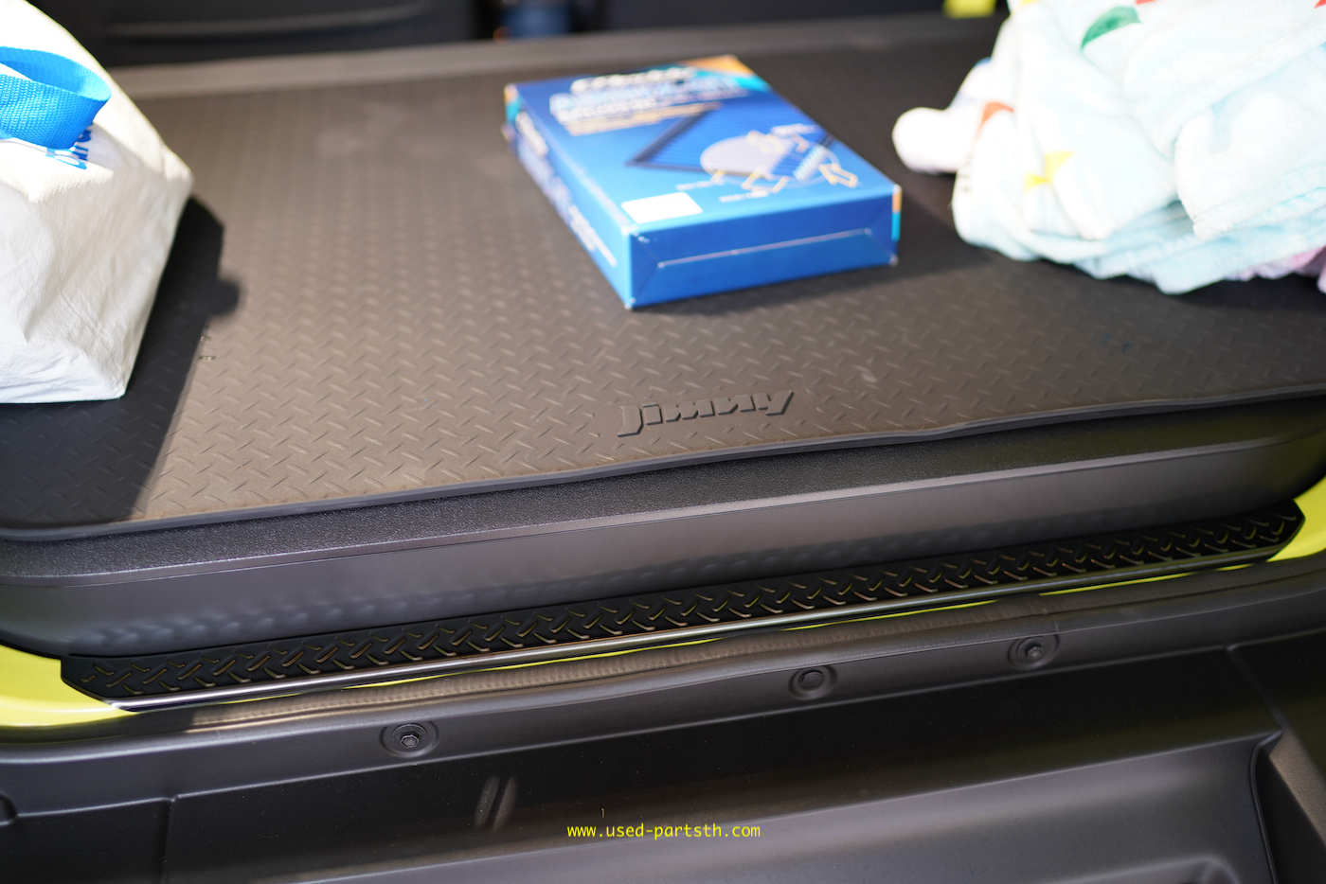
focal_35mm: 35
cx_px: 663
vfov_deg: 37.9
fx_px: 1289
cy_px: 442
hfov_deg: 54.4
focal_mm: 35
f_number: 1.4
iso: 320
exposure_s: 1/40
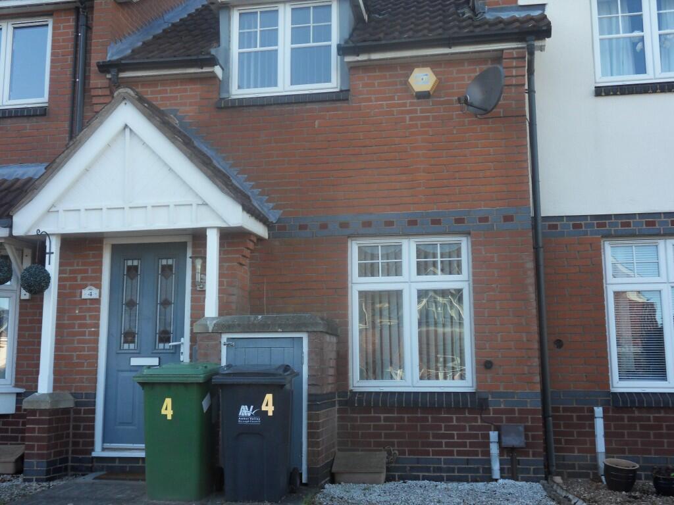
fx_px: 876
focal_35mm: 45
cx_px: 337
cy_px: 252
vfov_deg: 32.2
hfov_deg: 42.1
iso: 80
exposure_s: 1/125
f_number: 4.2
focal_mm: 7.9
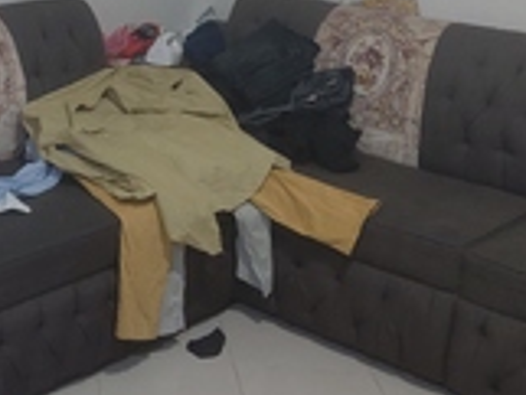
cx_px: 5
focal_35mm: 71
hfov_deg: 26.0
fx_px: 1080
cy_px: 11
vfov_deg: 20.2
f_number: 1.8
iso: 320
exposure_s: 1/60
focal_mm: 4.69
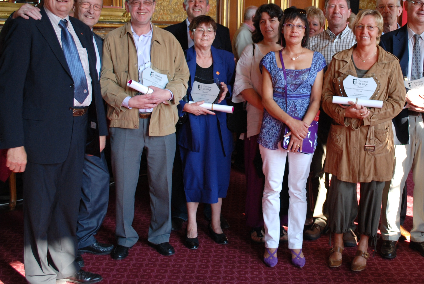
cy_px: 85
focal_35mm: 49
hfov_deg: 39.8
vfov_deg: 27.4
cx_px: 280
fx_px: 578
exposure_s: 1/60
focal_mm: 22
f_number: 4
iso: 200
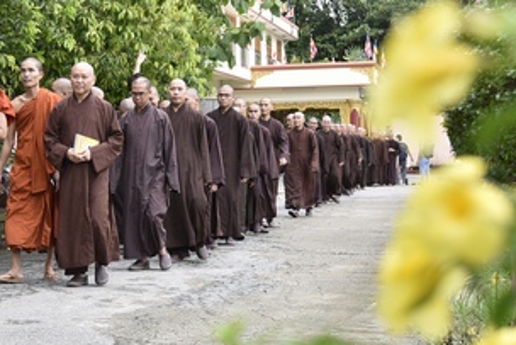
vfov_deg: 14.5
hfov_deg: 21.5
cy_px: 125
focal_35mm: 94
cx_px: 139
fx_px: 1348
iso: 320
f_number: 4
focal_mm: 44
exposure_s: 1/200
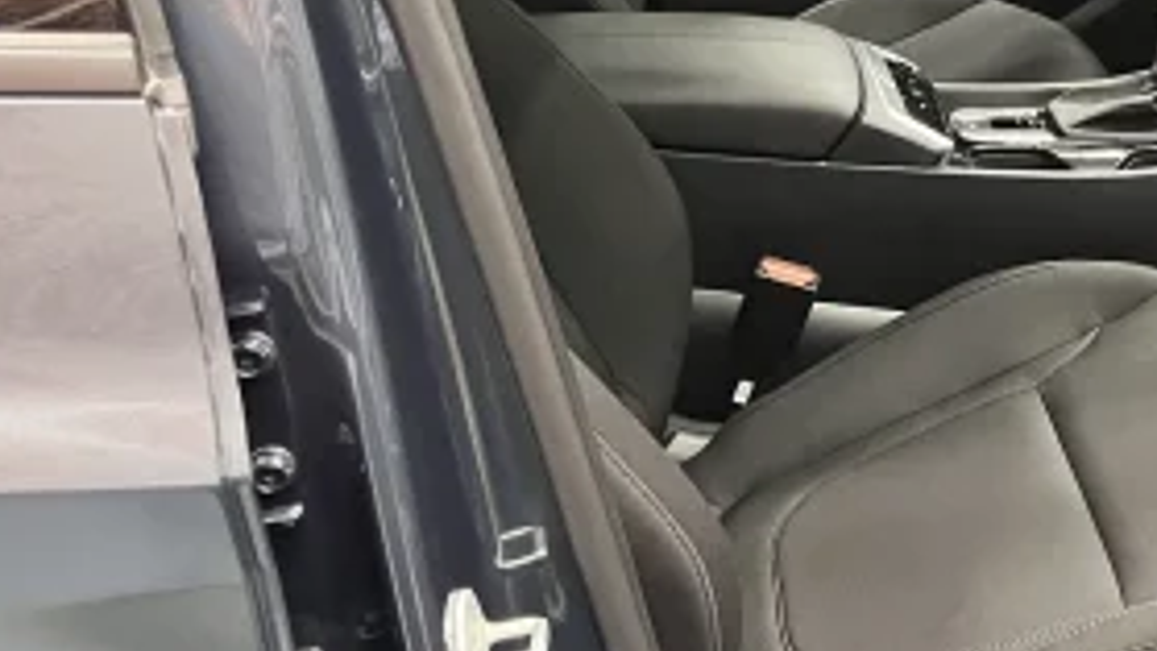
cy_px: 112
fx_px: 1994
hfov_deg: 30.0
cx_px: 1169
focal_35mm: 65
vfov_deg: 18.3
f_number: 1.6
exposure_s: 1/40
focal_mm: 5.1
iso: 640
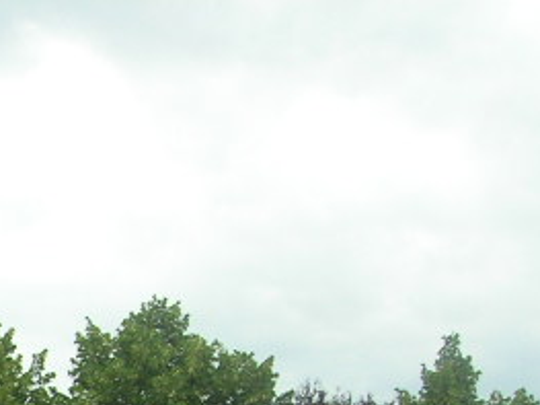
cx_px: -402
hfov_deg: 12.3
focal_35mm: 148
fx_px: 2308
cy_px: 785
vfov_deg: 9.4
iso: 64
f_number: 4.8
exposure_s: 1/150
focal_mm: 7.8
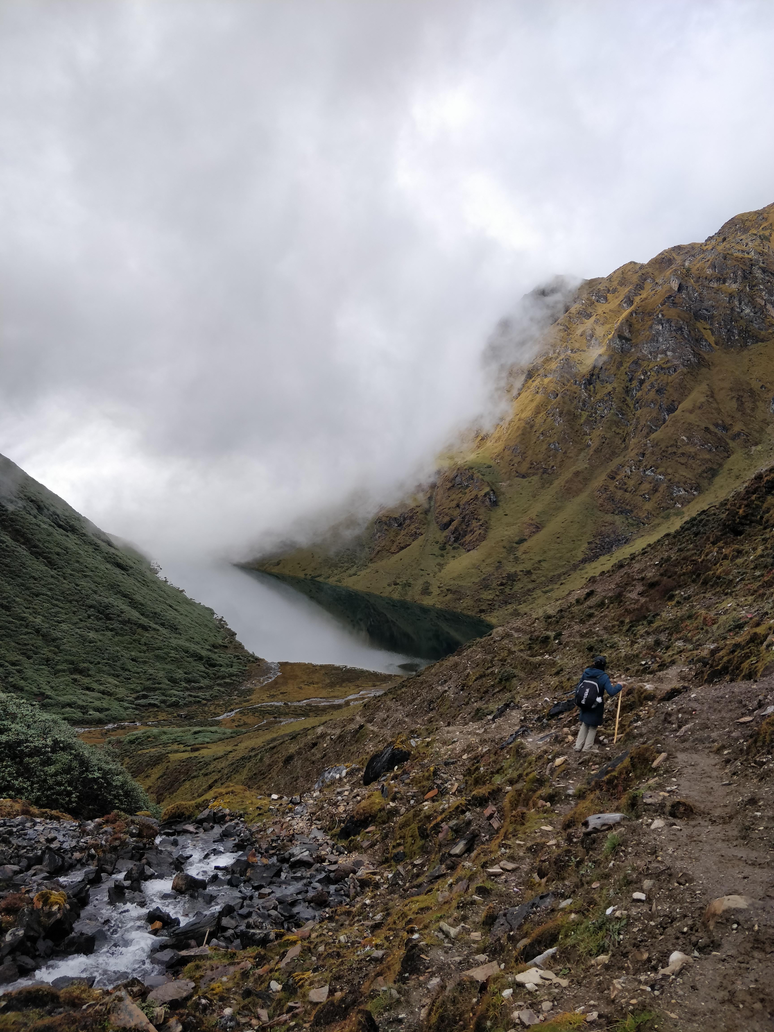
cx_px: 387
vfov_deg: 71.6
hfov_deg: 56.8
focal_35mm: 24
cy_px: 516
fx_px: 716
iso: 250
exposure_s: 1/2519
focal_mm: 4.1
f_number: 1.7
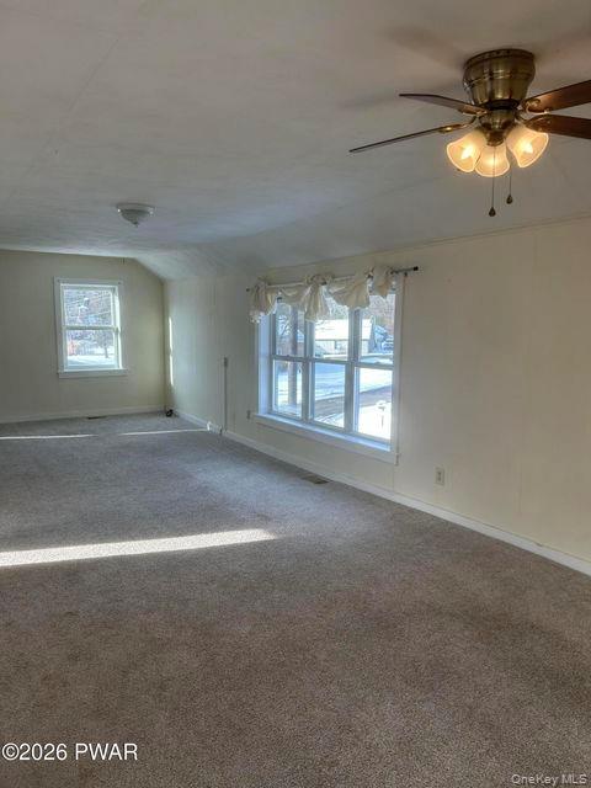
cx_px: 296
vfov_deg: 67.3
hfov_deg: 53.1
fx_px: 592
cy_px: 394
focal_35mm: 26
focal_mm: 5.7
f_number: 1.5
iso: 40
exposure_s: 1/214
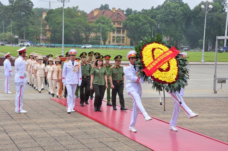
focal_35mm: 63
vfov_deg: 21.5
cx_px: 114
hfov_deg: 31.9
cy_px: 76
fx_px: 398
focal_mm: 42
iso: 500
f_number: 7.1
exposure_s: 1/125
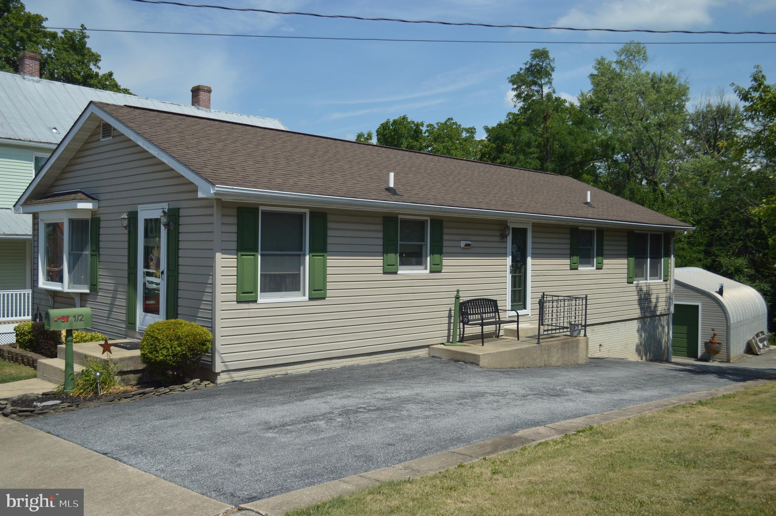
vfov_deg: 39.9
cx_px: 388
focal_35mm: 33
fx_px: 711
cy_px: 258
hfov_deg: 57.3
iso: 100
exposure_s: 1/1250
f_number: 3.8
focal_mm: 22
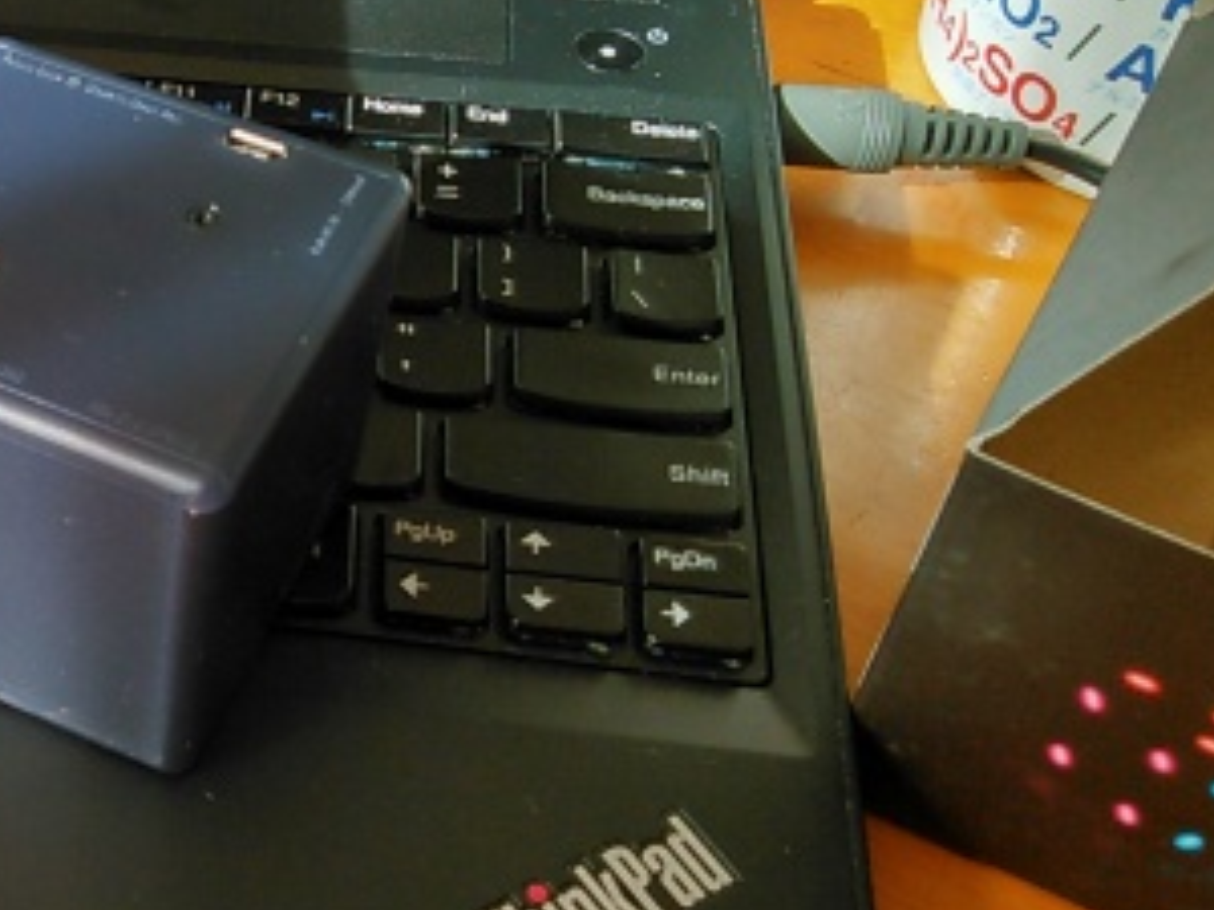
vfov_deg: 22.9
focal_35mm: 64
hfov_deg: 28.0
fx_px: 2245
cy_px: 481
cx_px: -61
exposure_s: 1/75.9
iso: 100
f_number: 2.4
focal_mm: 4
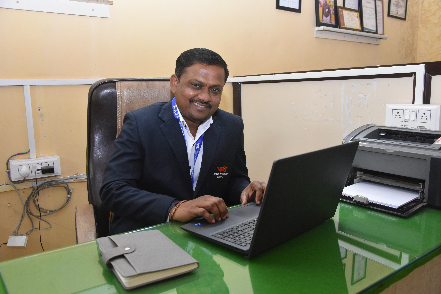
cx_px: 220
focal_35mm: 32
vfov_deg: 41.7
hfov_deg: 59.5
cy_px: 147
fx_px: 386
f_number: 4
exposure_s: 1/60
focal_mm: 21
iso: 1250
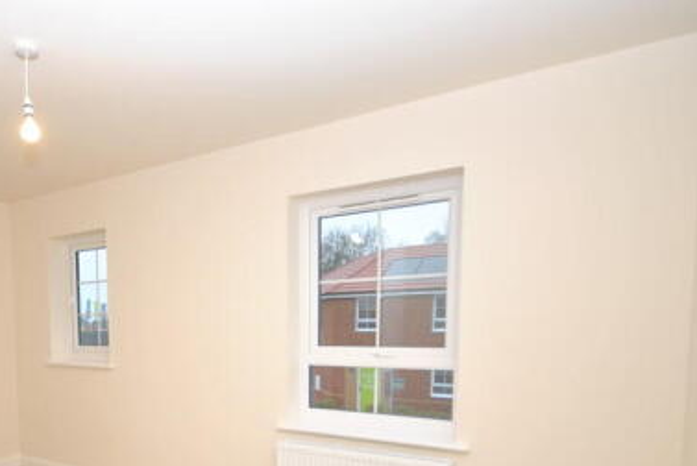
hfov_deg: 65.3
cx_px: 178
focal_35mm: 26
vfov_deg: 47.0
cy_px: 373
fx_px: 504
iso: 200
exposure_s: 1/60
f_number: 4
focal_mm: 10
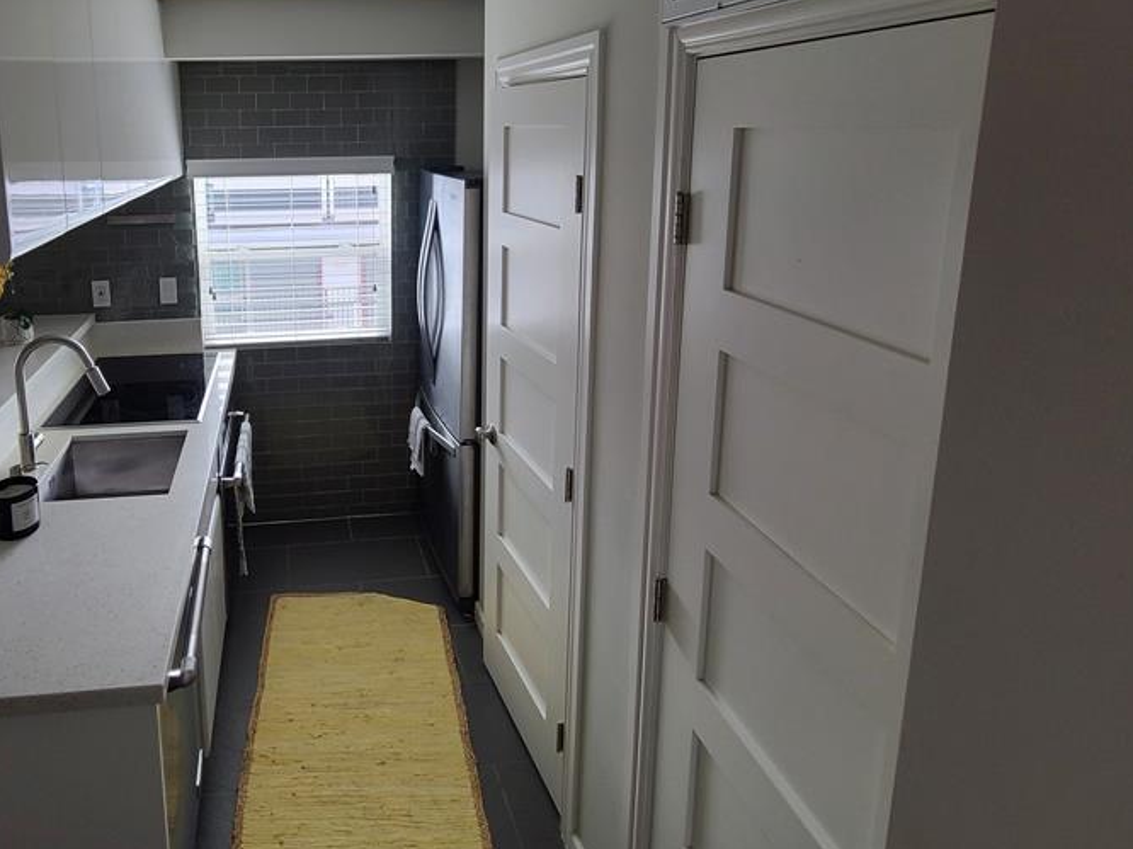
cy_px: 257
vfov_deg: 63.6
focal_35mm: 20
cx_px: 339
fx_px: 654
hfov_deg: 77.9
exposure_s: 1/60
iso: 125
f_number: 2.2
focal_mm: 2.2
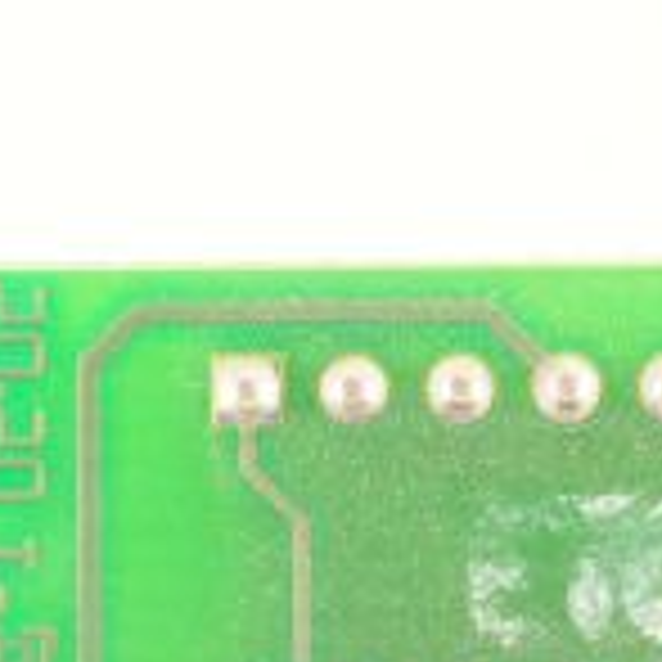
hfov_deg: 10.1
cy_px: 889
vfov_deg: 9.9
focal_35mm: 173
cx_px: 473
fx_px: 3743
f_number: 9
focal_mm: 50
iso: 1600
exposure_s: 1/125
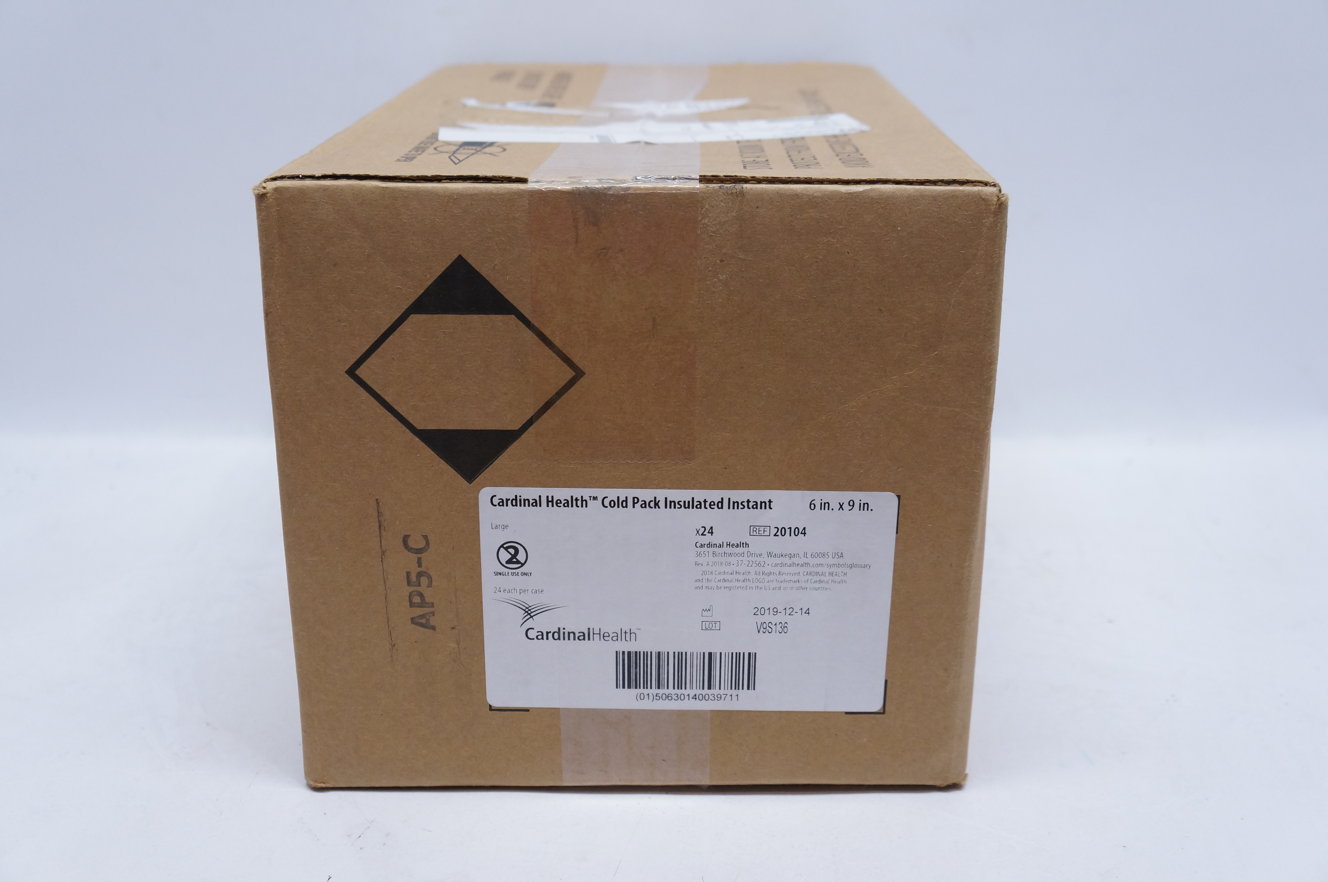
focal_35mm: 36
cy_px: 441
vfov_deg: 36.8
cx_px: 664
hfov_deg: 53.2
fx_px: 1327
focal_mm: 24
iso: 800
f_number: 4.5
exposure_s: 1/125
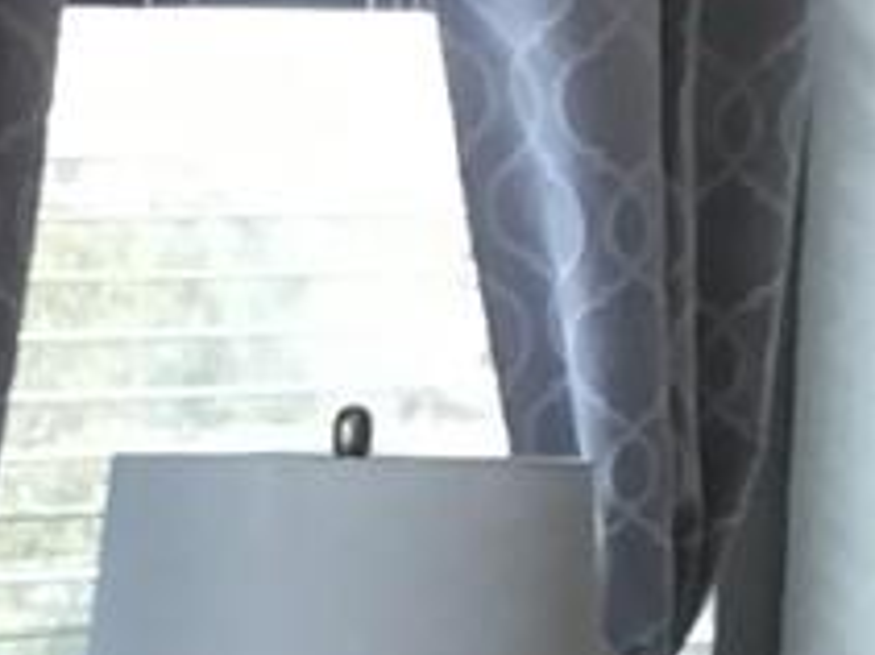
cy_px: 1679
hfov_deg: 8.3
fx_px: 5937
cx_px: -382
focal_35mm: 235
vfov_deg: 6.0
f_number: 2.4
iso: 25
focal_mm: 3.3
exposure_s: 1/30
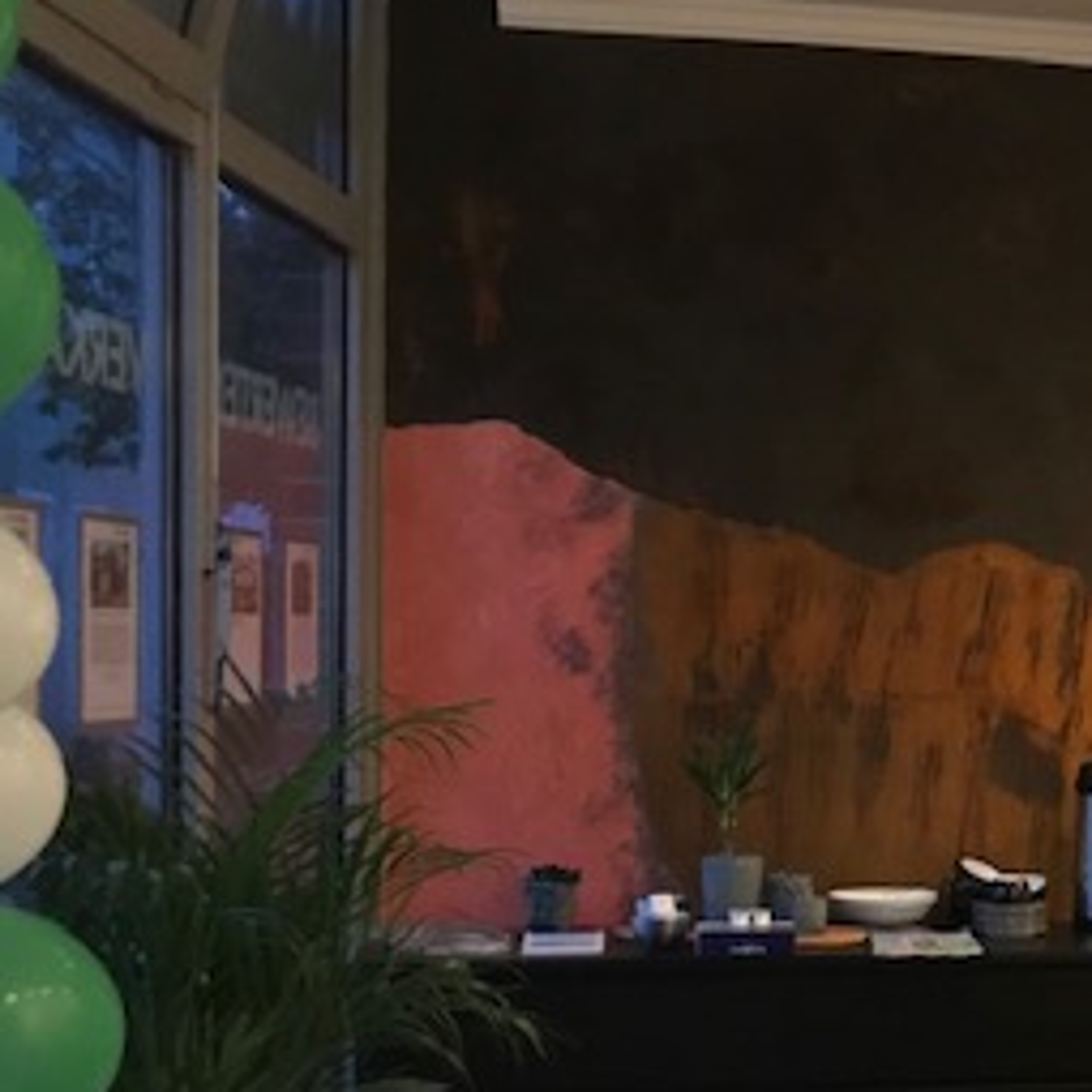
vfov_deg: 27.5
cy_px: 758
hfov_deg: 25.4
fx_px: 2213
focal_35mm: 62
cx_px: 1250
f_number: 1.8
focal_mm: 3.99
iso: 80
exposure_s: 1/4
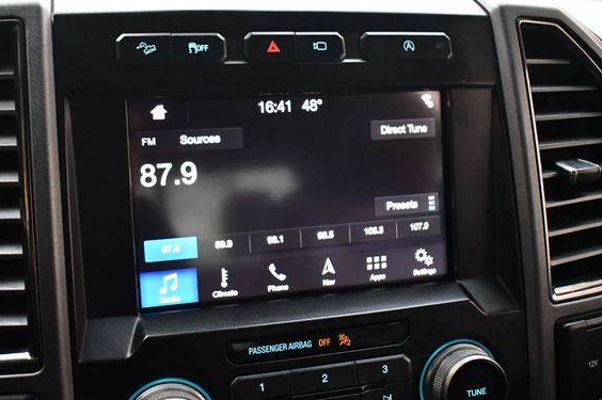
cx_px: 270
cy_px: 176
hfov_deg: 46.4
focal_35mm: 42
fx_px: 702
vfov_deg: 31.8
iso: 6400
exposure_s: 1/60
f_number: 4
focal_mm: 25
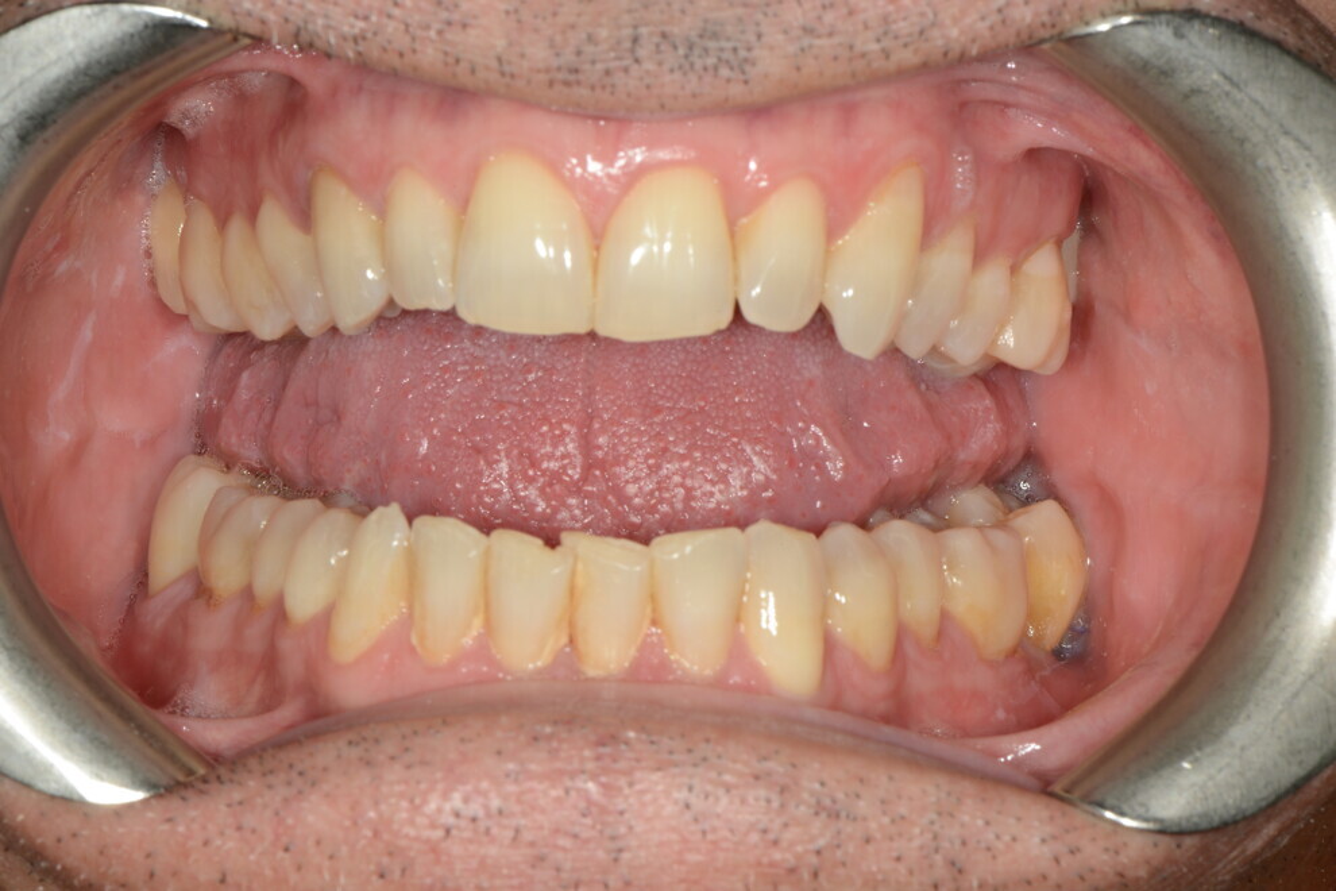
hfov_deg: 19.5
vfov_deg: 13.0
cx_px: 668
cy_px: 446
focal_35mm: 105
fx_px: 3896
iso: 200
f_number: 40
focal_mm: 105
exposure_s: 1/60
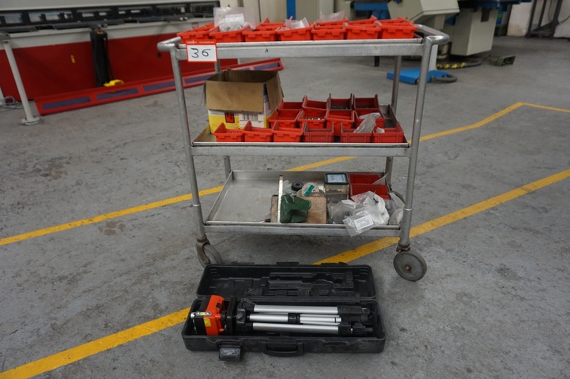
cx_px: 285
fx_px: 380
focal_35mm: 24
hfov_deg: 73.8
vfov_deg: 53.1
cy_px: 190
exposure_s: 1/160
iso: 1000
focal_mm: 16
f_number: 4
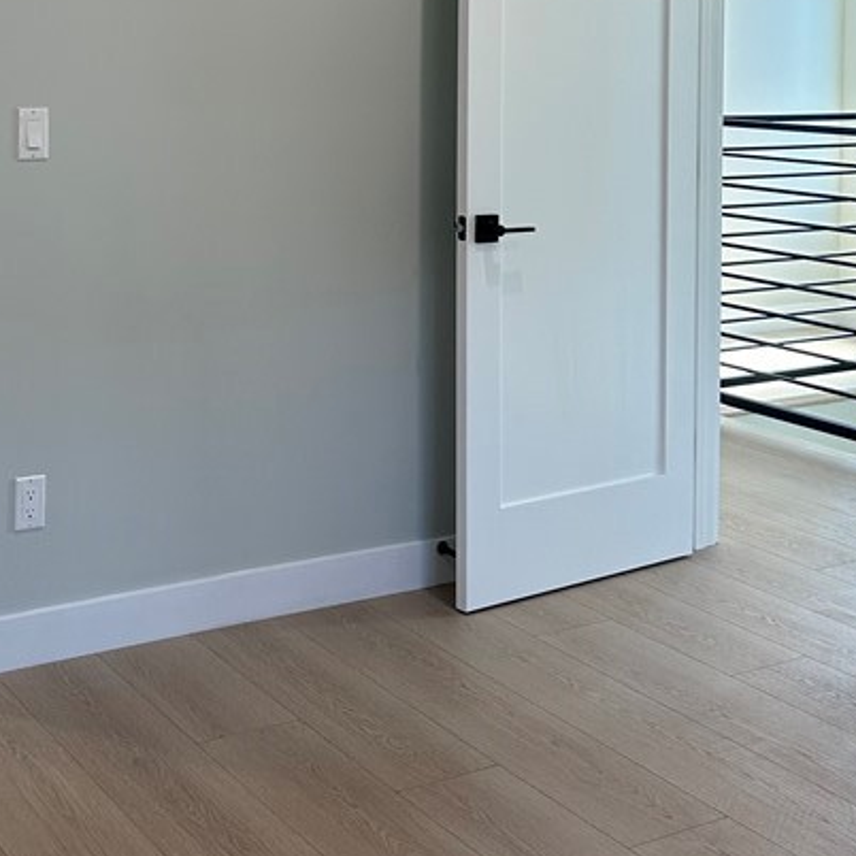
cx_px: 204
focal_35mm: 54
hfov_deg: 31.0
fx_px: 1511
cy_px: 70
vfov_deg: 30.1
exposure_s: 1/150
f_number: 1.78
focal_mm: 6.86
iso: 100
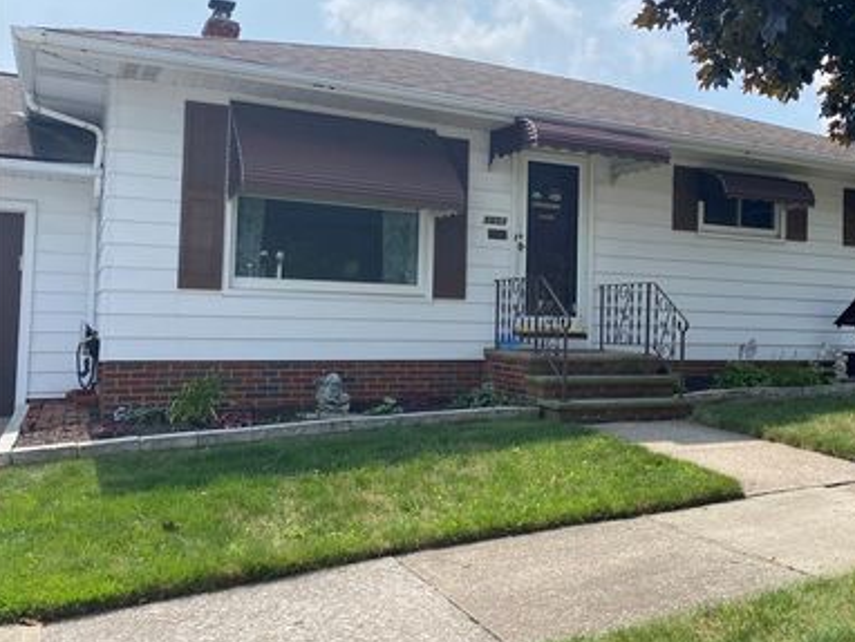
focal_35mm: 34
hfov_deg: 53.1
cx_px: 551
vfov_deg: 41.8
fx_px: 840
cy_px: 296
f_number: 1.8
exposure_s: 1/2028
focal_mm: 4.25
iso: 32
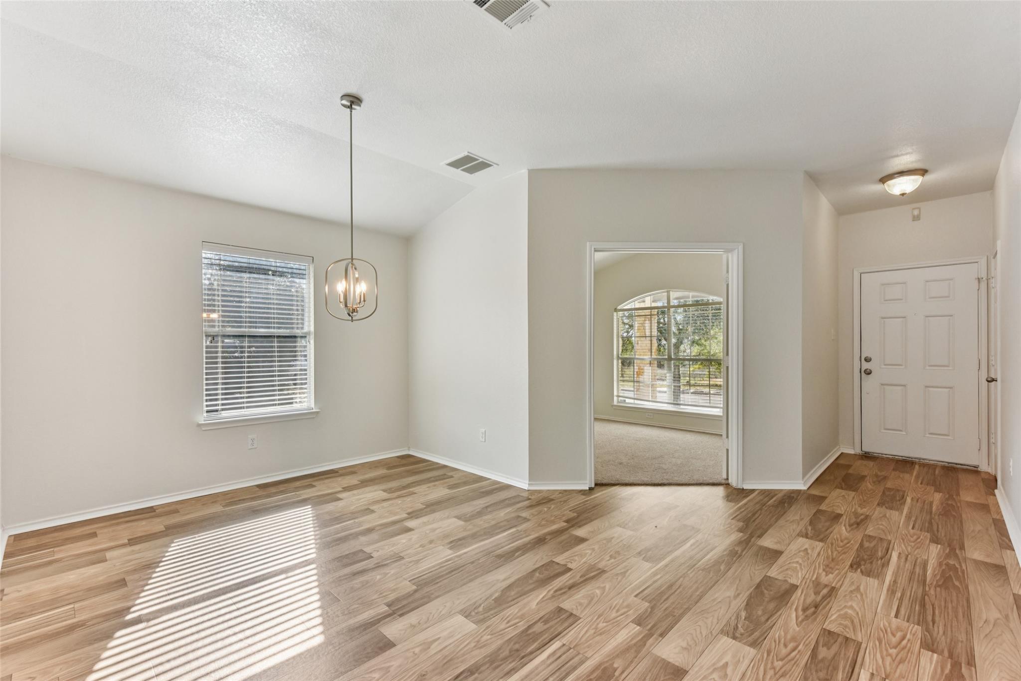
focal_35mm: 16
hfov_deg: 96.7
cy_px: 340
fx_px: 454
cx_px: 510
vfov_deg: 73.7
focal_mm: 16
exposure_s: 1/200
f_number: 8
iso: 800
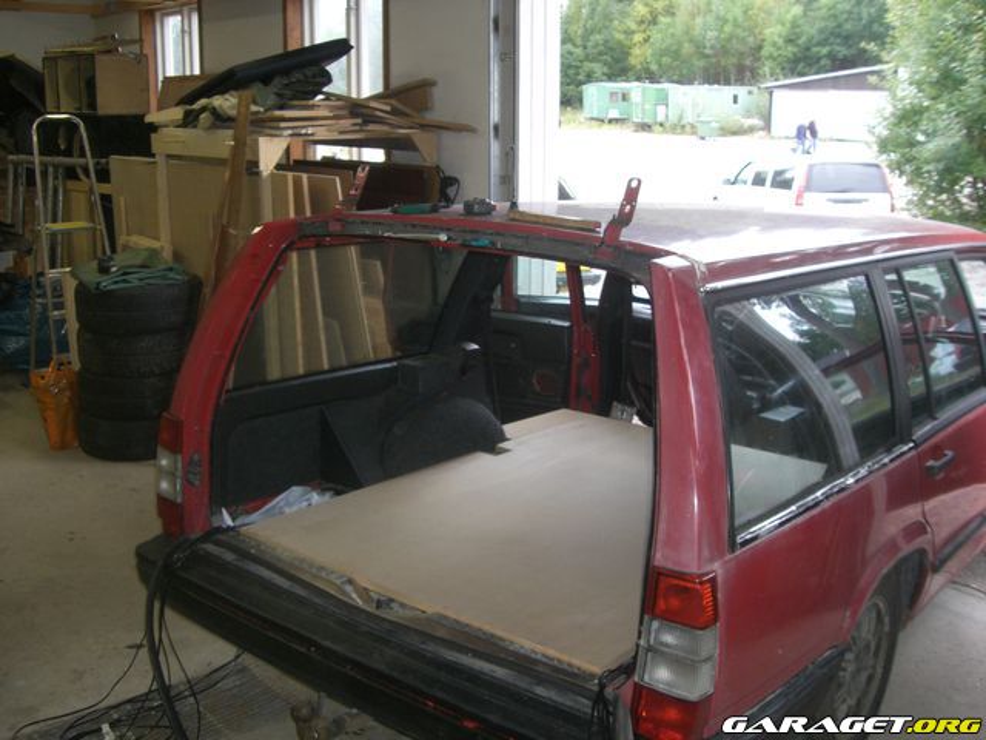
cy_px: 370
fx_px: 1082
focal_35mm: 38
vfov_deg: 37.7
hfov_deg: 49.0
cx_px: 493
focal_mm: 6.2
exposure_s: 1/60
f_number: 2.7
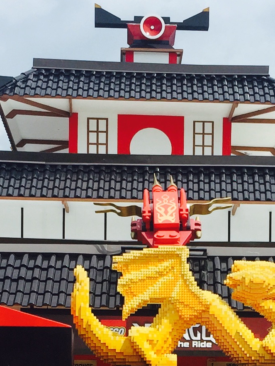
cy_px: 471
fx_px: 1134
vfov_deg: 17.3
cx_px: 180
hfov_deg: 13.8
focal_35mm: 107
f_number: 2.2
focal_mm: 4.15
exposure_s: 1/2475
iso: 32
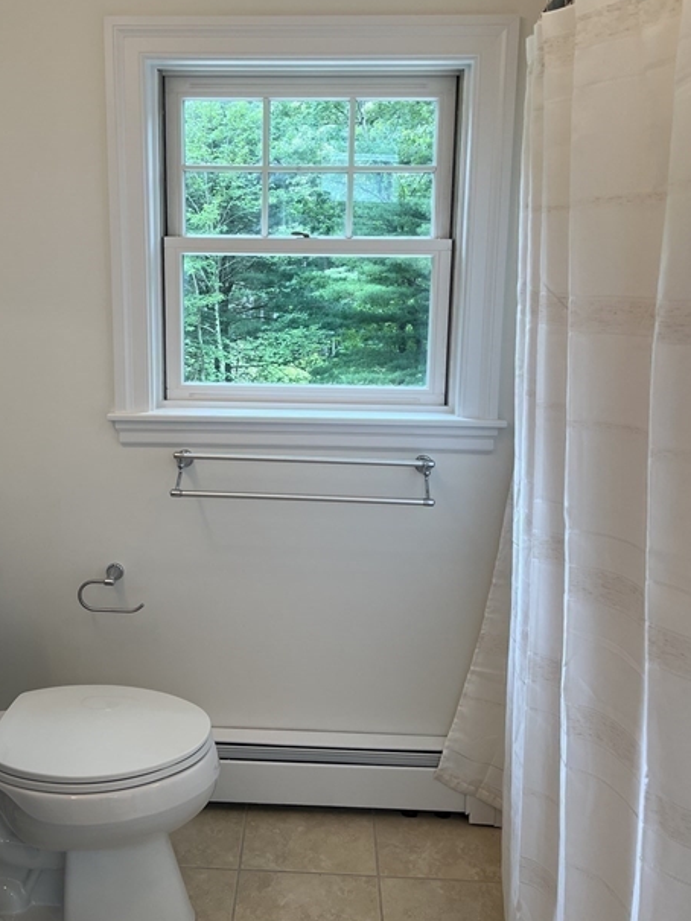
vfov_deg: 54.9
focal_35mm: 33
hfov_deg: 42.7
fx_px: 878
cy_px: 367
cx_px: 271
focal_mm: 5.7
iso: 50
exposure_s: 1/120
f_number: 1.5
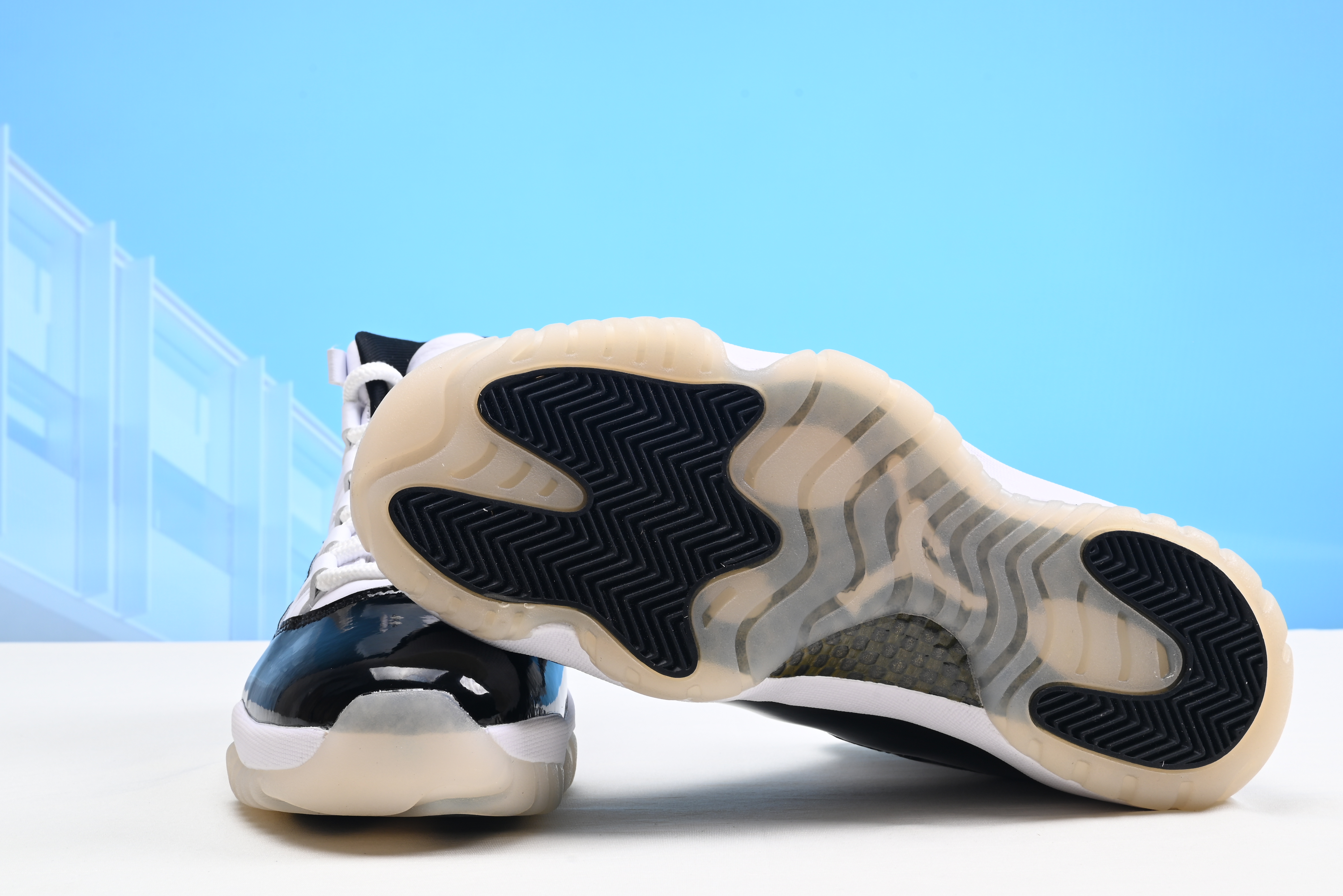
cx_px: 681
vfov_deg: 26.0
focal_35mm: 52
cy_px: 359
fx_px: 1940
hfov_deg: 38.2
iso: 100
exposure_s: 1/2
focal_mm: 41
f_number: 16
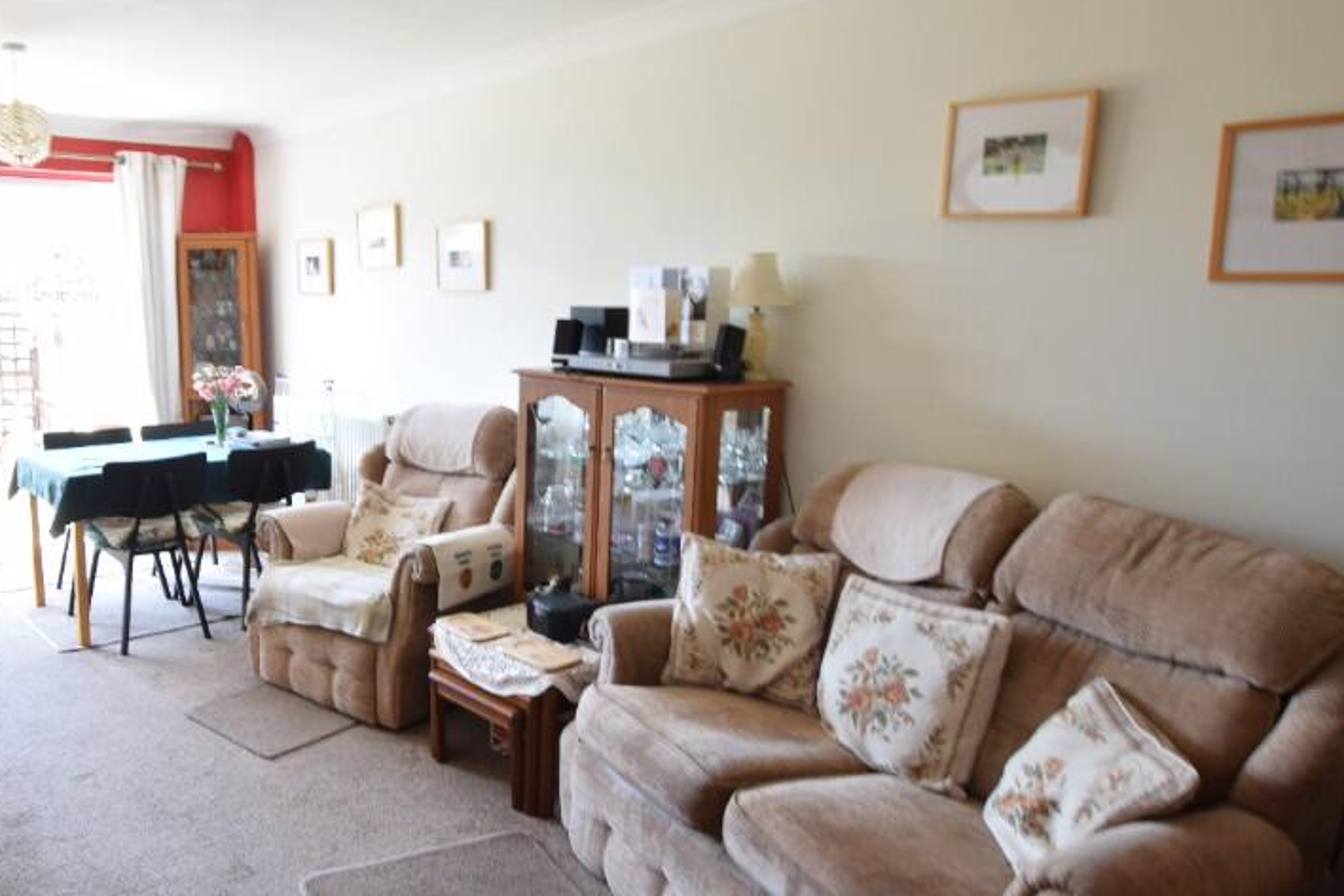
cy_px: 437
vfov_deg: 49.6
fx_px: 971
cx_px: 427
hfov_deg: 67.1
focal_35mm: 26
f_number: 7.1
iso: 100
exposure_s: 1/3
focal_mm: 12
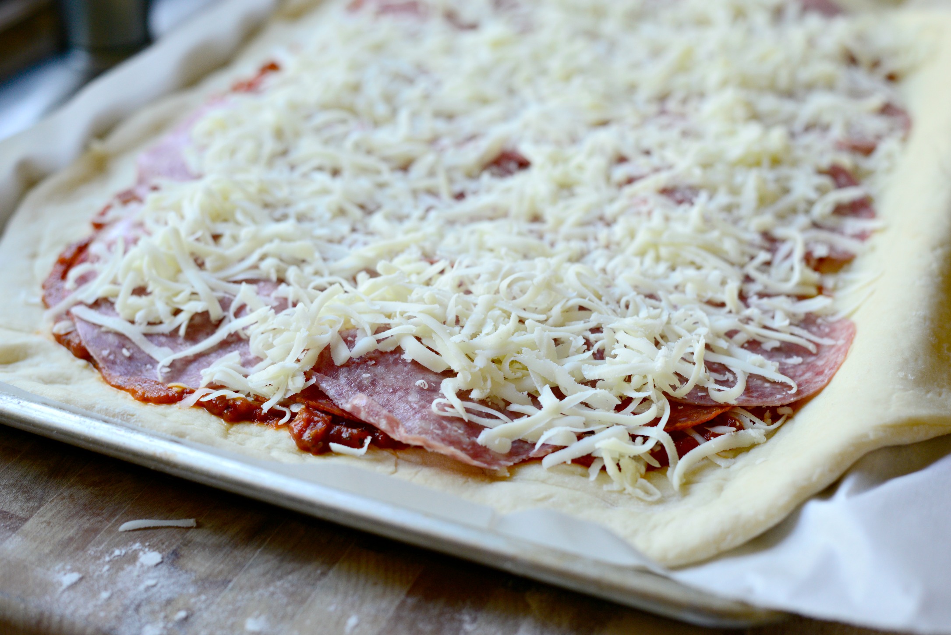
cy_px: 318
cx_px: 476
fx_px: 1321
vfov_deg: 27.0
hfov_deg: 39.6
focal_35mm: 50
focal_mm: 50
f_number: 4
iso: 800
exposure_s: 1/100
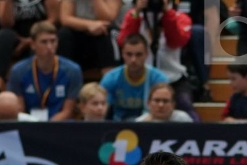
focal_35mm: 508
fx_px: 3485
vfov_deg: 2.7
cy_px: 240
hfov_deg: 4.1
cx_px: 266
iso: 800
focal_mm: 70
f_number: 2.8
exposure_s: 1/500
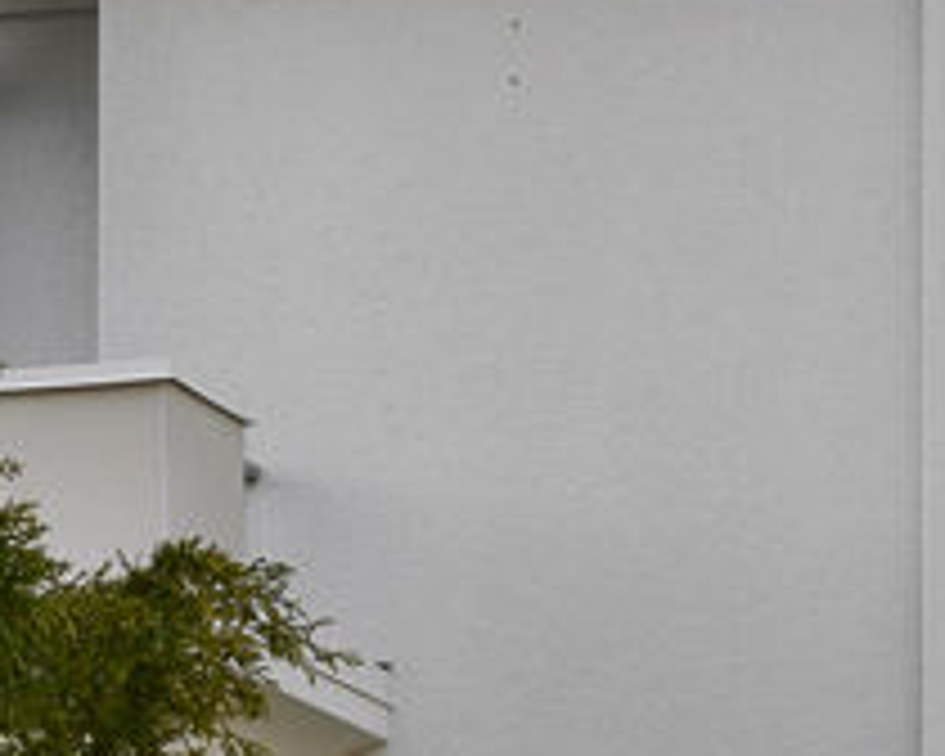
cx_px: -657
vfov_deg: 4.3
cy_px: 1953
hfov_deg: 5.4
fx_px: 9901
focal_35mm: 354
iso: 200
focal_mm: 66
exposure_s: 1/60
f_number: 8
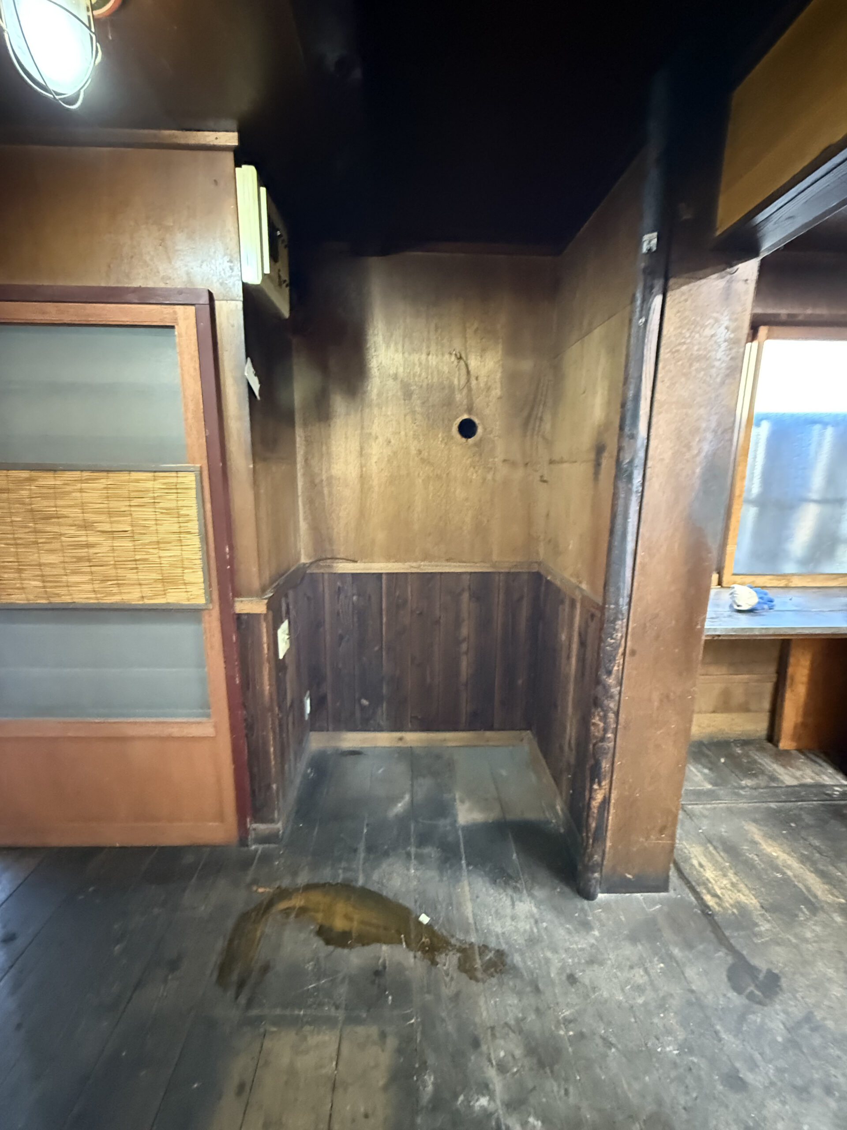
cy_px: 565
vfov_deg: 102.1
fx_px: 457
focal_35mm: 14
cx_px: 424
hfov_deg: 85.7
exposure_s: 1/33
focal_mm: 2.22
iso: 1250
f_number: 2.2
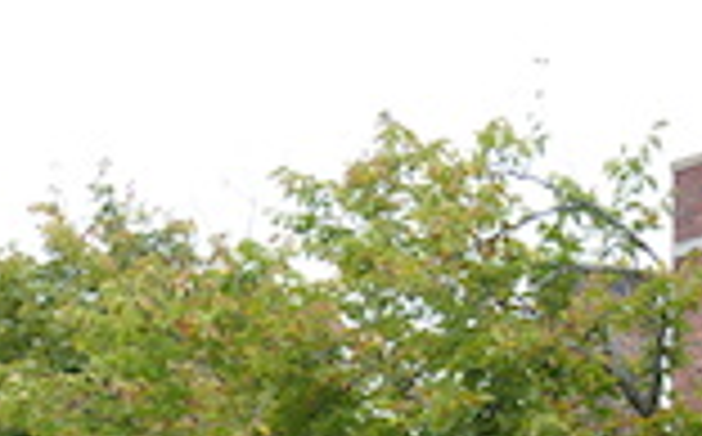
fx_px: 7202
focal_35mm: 377
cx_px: 776
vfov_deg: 3.5
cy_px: 454
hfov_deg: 5.6
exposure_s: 1/400
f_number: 2.8
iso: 100
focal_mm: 18.7
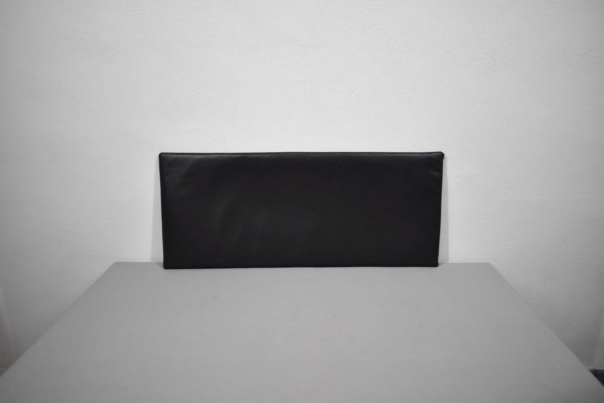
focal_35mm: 27
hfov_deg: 67.4
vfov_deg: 47.9
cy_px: 202
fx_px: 453
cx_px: 302
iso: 720
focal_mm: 18
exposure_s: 1/250
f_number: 3.5
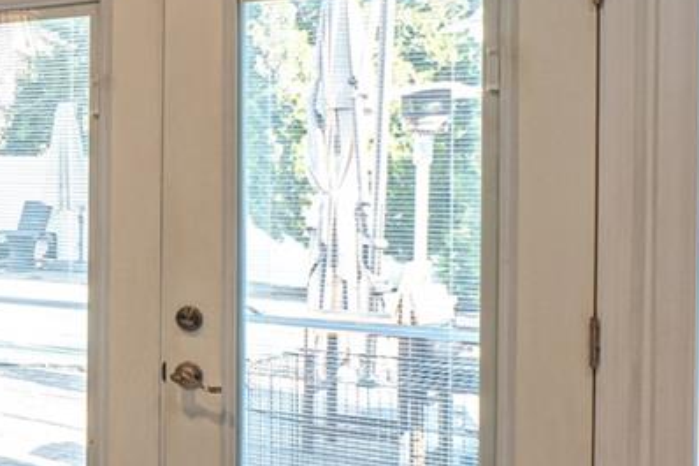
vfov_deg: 18.9
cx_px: -488
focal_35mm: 72
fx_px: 1397
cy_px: 188
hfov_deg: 21.1
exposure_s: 1/15
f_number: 9
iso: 400
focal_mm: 14
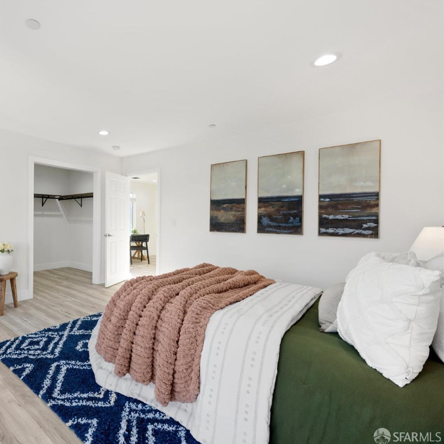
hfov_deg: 74.6
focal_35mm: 18
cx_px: 108
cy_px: 223
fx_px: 261
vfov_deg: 80.7
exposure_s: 1/15
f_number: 8
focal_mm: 14
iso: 640
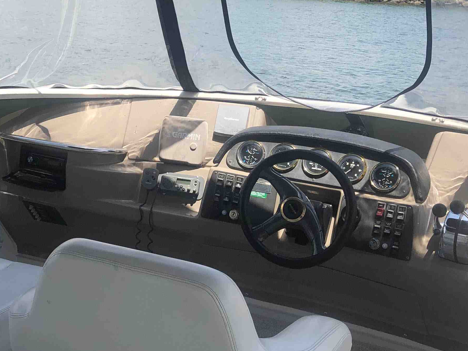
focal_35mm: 63
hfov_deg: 30.2
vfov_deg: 23.0
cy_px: 85
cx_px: 110
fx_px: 852
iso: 20
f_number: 1.8
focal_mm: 3.99
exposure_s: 1/1499
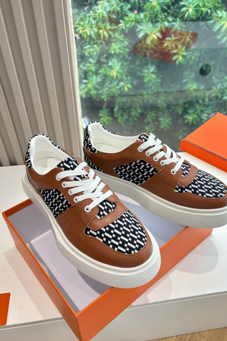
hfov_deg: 44.8
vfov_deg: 63.6
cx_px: 132
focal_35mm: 29
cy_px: 180
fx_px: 274
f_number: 1.6
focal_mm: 5.96
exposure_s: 1/176
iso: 50
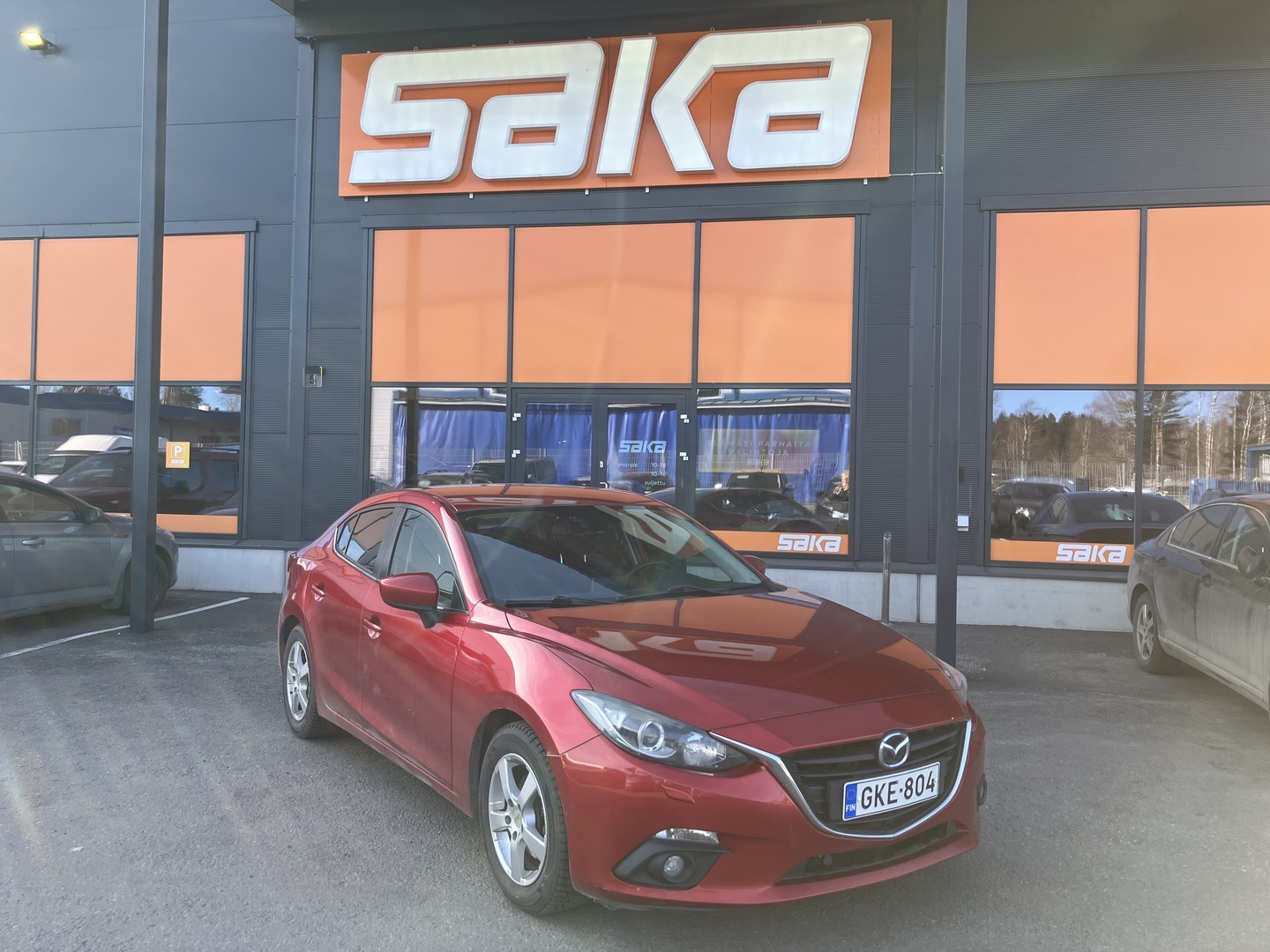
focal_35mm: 28
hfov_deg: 63.4
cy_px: 476
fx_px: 1027
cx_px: 635
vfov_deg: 49.7
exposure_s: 1/374
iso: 32
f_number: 1.8
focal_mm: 3.99
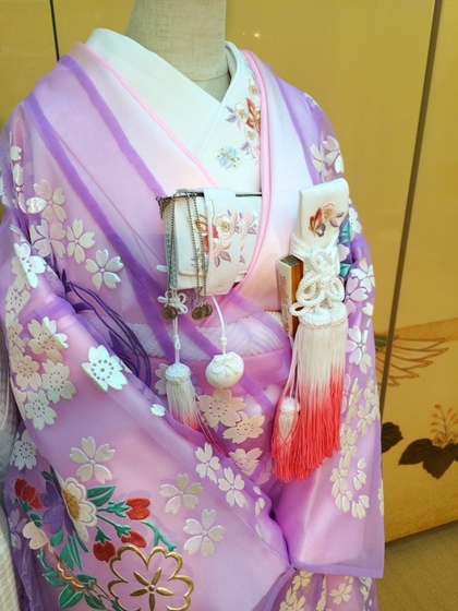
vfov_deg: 61.7
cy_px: 306
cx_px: 229
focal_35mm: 29
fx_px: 512
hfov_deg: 48.2
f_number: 2.2
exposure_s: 1/60
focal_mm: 4.15
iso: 50
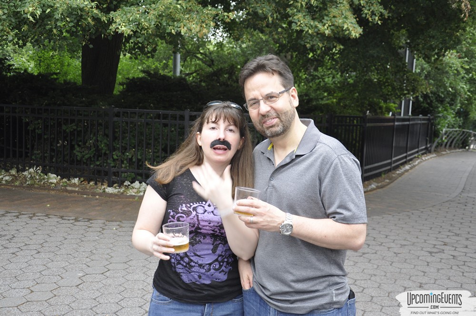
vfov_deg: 29.8
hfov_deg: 43.7
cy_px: 158
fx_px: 594
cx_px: 238
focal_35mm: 45
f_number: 5.6
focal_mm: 30
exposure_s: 1/30
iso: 400
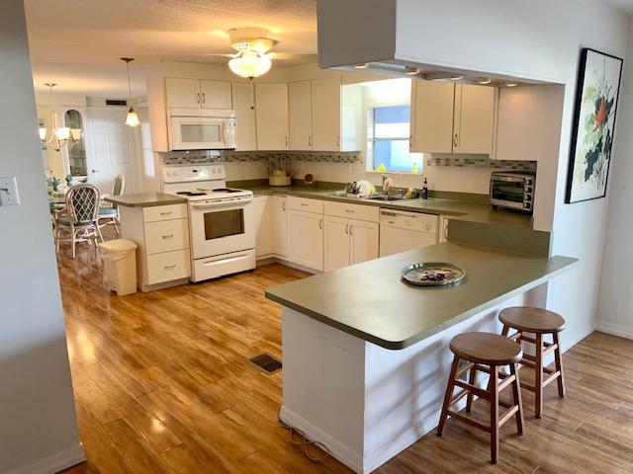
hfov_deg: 67.3
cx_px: 316
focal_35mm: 26
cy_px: 237
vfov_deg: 53.1
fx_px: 475
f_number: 1.8
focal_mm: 4.25
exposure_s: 1/60
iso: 125
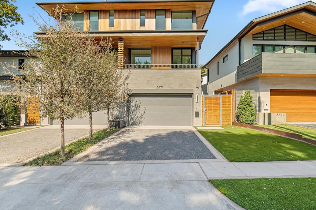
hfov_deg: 86.9
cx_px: 162
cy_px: 109
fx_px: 167
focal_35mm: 19
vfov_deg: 64.5
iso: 50
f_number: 5.6
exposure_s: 1/80
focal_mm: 16
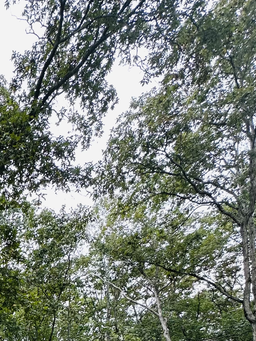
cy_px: 436
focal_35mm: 38
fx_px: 375
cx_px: -80
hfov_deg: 29.8
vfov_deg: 35.1
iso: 40
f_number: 2.2
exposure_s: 1/108
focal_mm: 2.22
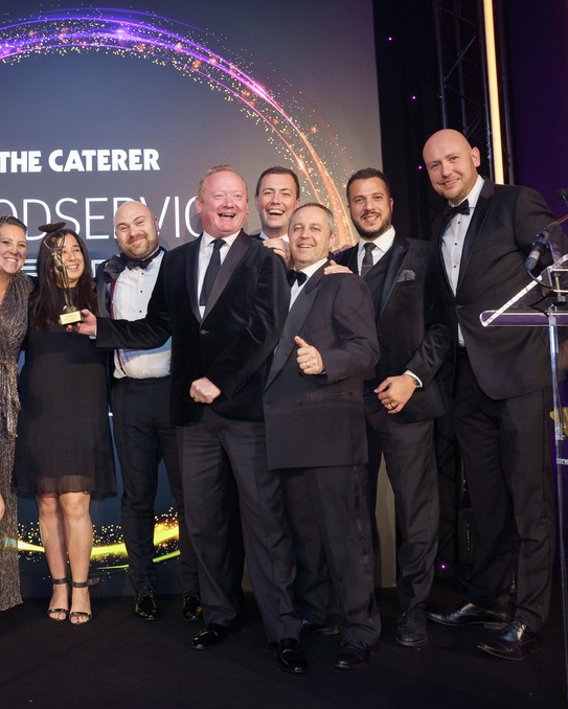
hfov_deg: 41.0
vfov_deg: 52.8
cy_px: 356
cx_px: 89
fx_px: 714
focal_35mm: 34
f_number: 5.6
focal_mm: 24
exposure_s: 1/160
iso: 2000
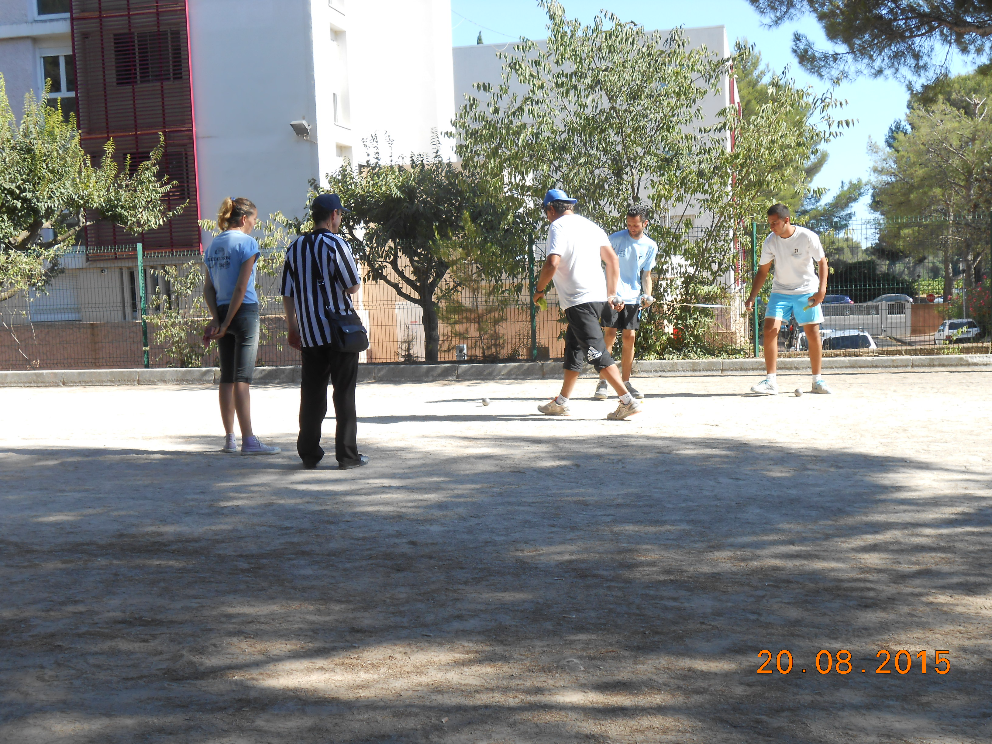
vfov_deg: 32.9
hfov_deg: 42.9
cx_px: 496
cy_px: 372
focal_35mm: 44
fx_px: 1261
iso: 80
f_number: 4.5
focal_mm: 7.8
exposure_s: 1/200
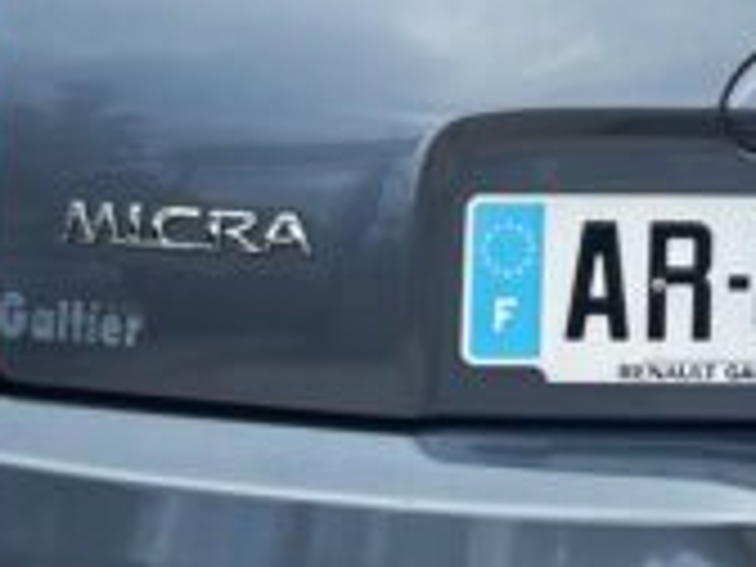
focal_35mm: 124
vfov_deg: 11.5
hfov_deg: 15.2
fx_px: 2708
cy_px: -279
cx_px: 954
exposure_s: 1/1119
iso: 32
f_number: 1.6
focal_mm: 5.1
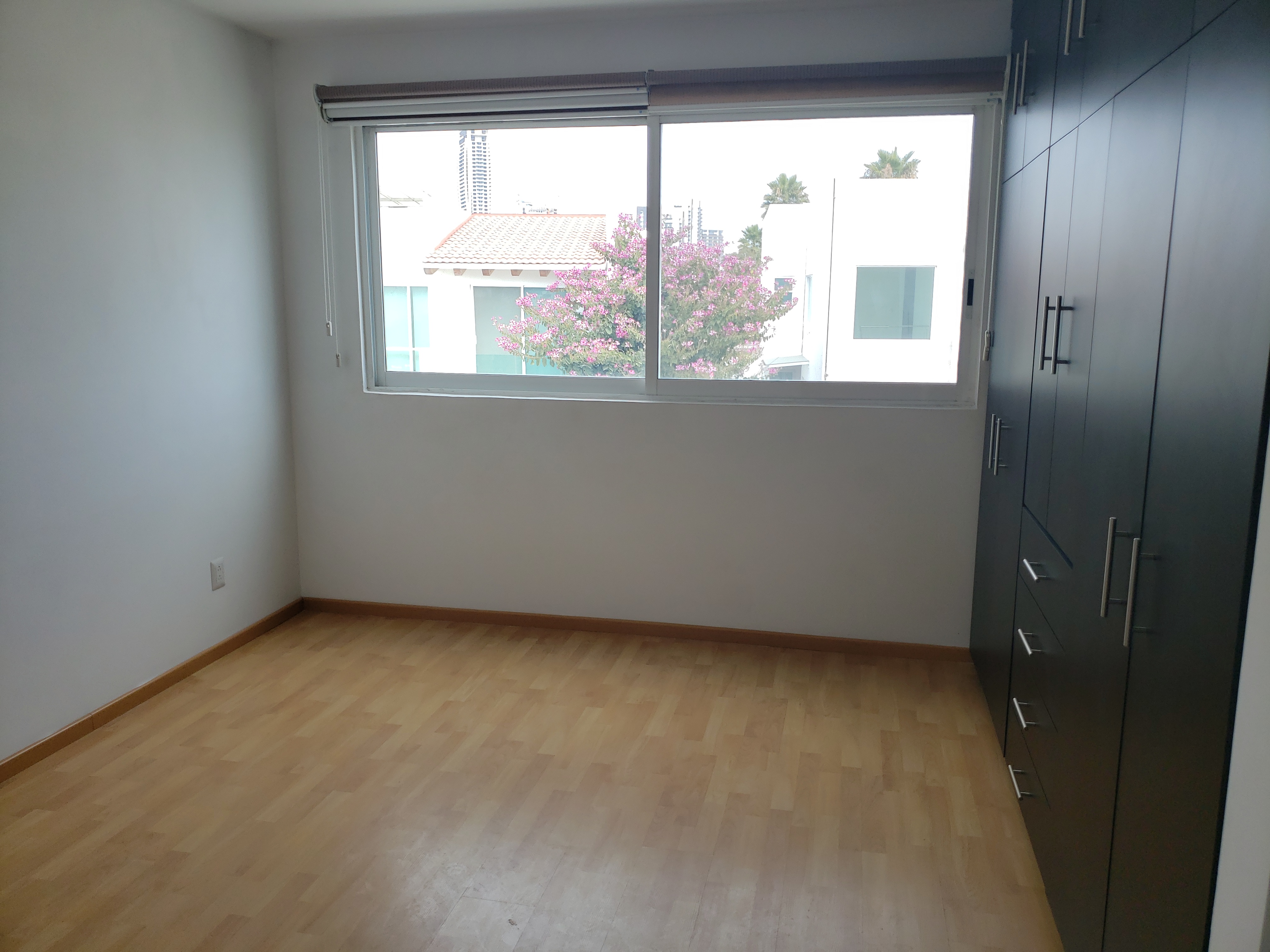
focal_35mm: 26
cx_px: 635
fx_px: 954
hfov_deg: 67.3
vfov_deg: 53.1
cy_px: 476
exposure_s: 1/445
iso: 50
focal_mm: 4.3
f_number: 1.5
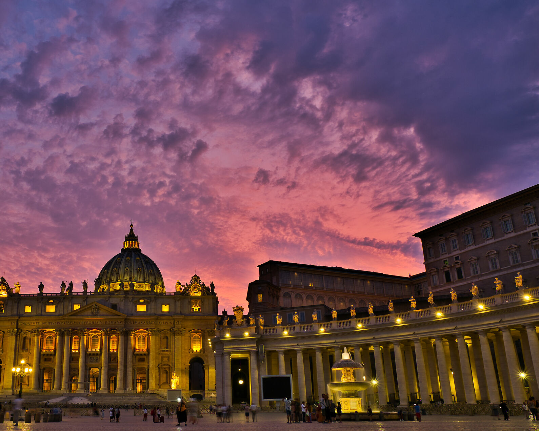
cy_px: 230
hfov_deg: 51.6
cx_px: 168
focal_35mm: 34
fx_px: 542
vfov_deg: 43.3
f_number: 11
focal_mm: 24
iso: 100
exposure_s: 1
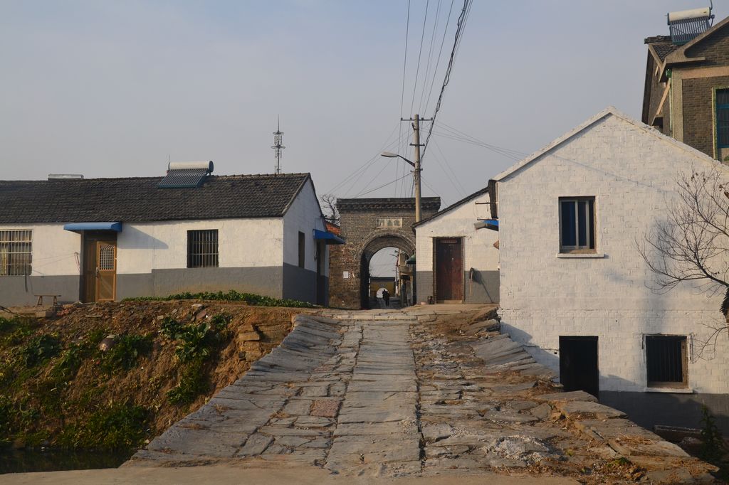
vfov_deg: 31.9
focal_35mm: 42
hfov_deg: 46.4
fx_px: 850
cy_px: 242
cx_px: 364
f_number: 11
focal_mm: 28
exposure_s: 1/400
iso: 400
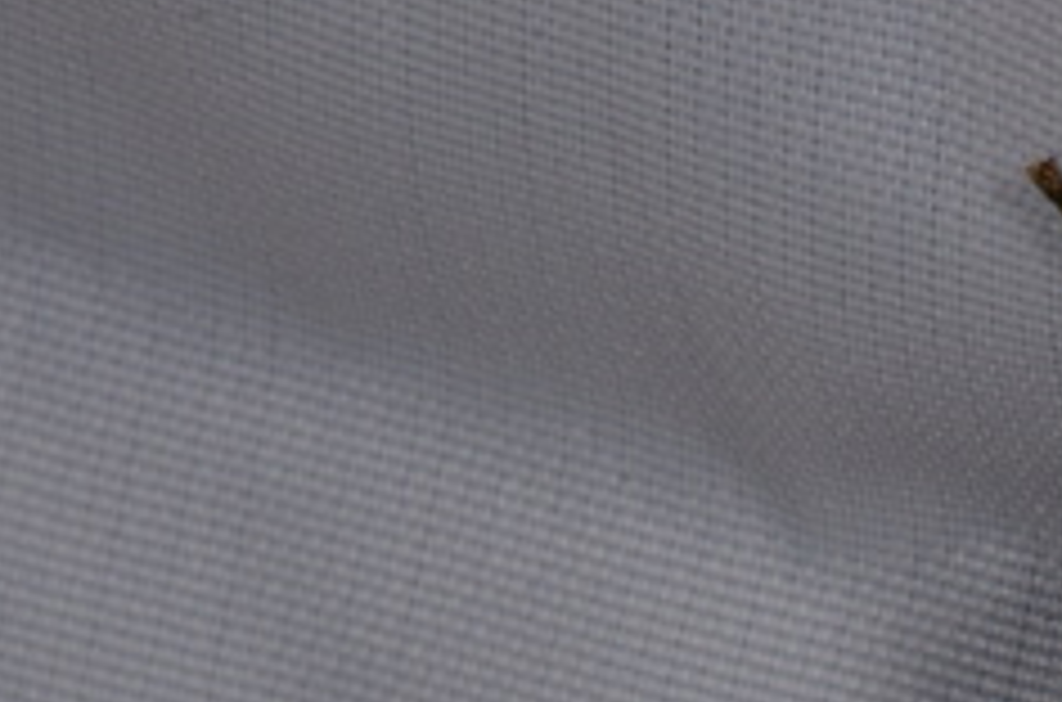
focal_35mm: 428
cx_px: 1400
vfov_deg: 3.2
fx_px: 12583
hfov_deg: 4.8
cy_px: 1148
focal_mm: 85
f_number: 32
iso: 100
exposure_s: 1/60
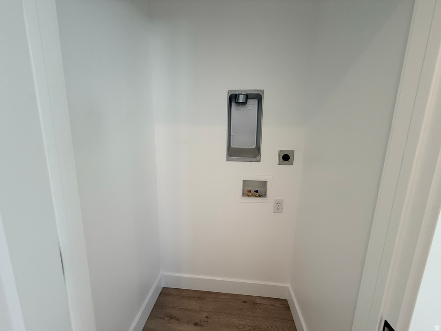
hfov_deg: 102.1
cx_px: 220
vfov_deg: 85.7
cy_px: 166
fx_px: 178
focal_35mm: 14
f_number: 2.2
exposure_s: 1/120
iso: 125
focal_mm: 2.22
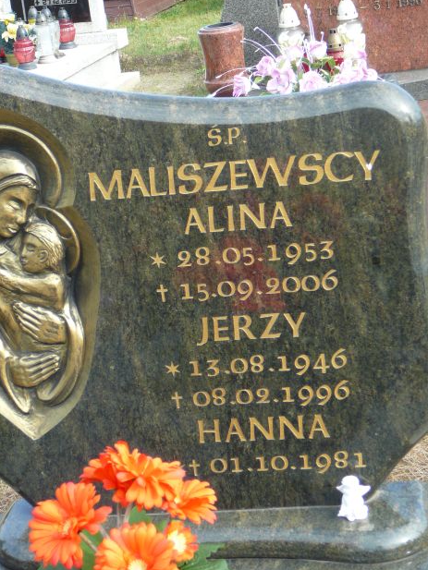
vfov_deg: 23.0
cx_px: 221
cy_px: 276
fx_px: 1401
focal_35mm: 85
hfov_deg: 17.4
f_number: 3.8
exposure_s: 1/125
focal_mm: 12.2
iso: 80
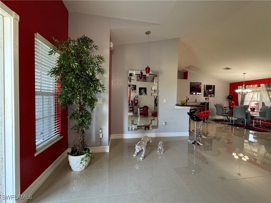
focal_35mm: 14
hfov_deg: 102.1
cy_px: 102
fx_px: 110
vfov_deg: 85.7
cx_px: 136
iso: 200
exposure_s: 1/60
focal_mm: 2.22
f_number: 2.2
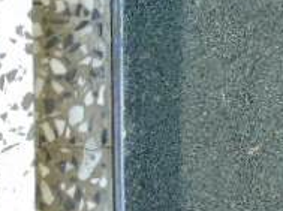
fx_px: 4488
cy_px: 154
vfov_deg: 2.7
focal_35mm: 550
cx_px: 445
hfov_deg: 3.6
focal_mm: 29
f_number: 4.9
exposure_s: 1/125
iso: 250
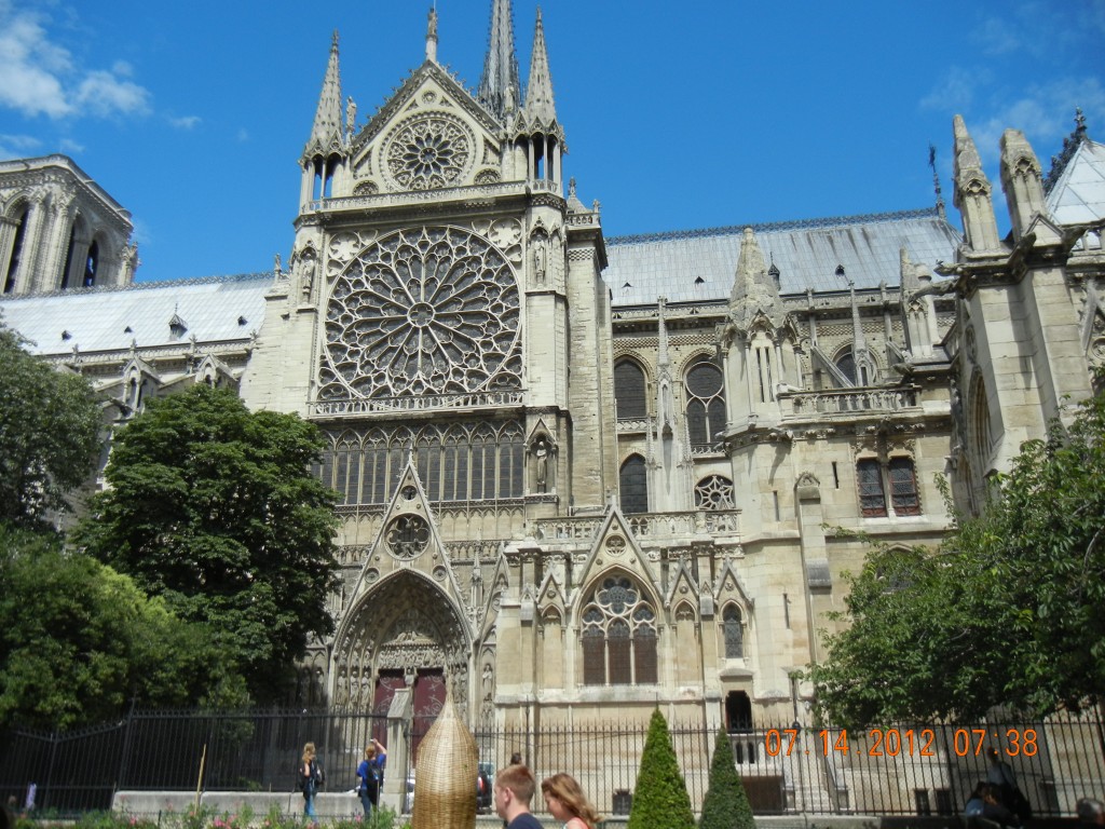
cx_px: 552
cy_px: 414
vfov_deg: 46.8
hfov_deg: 60.0
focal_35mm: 30
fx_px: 958
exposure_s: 1/446
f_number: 7
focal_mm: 5.4
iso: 160
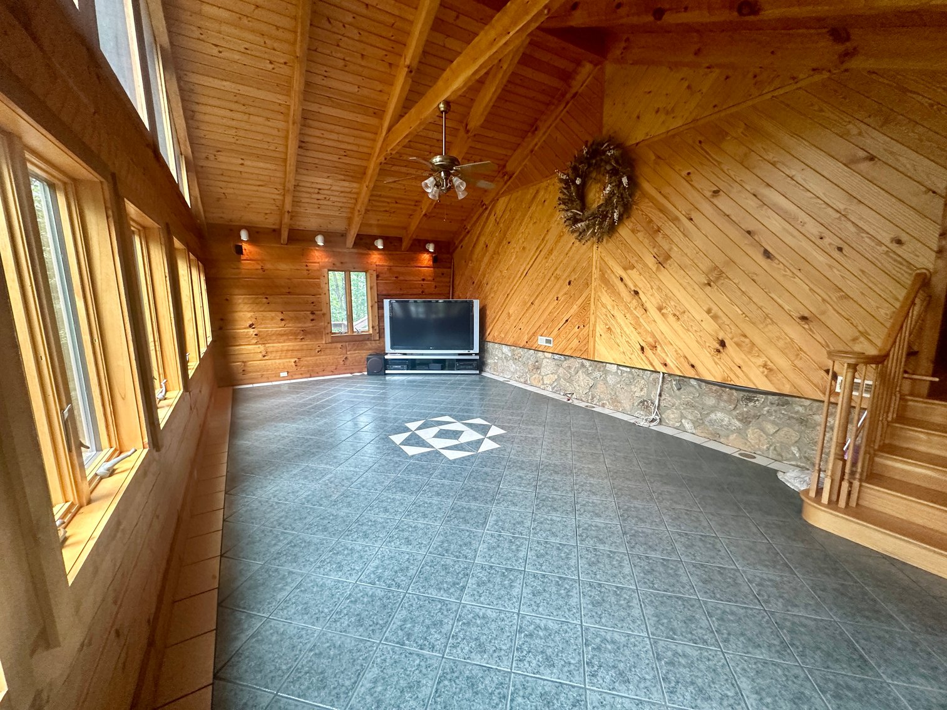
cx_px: 474
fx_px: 383
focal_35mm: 14
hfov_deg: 102.1
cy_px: 355
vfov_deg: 85.7
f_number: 2.2
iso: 320
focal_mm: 2.22
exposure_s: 1/60
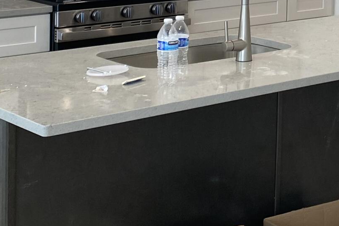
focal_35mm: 100
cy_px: -58
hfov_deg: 19.8
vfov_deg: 13.3
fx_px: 942
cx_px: 337
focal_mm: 4.25
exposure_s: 1/120
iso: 64
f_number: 1.8
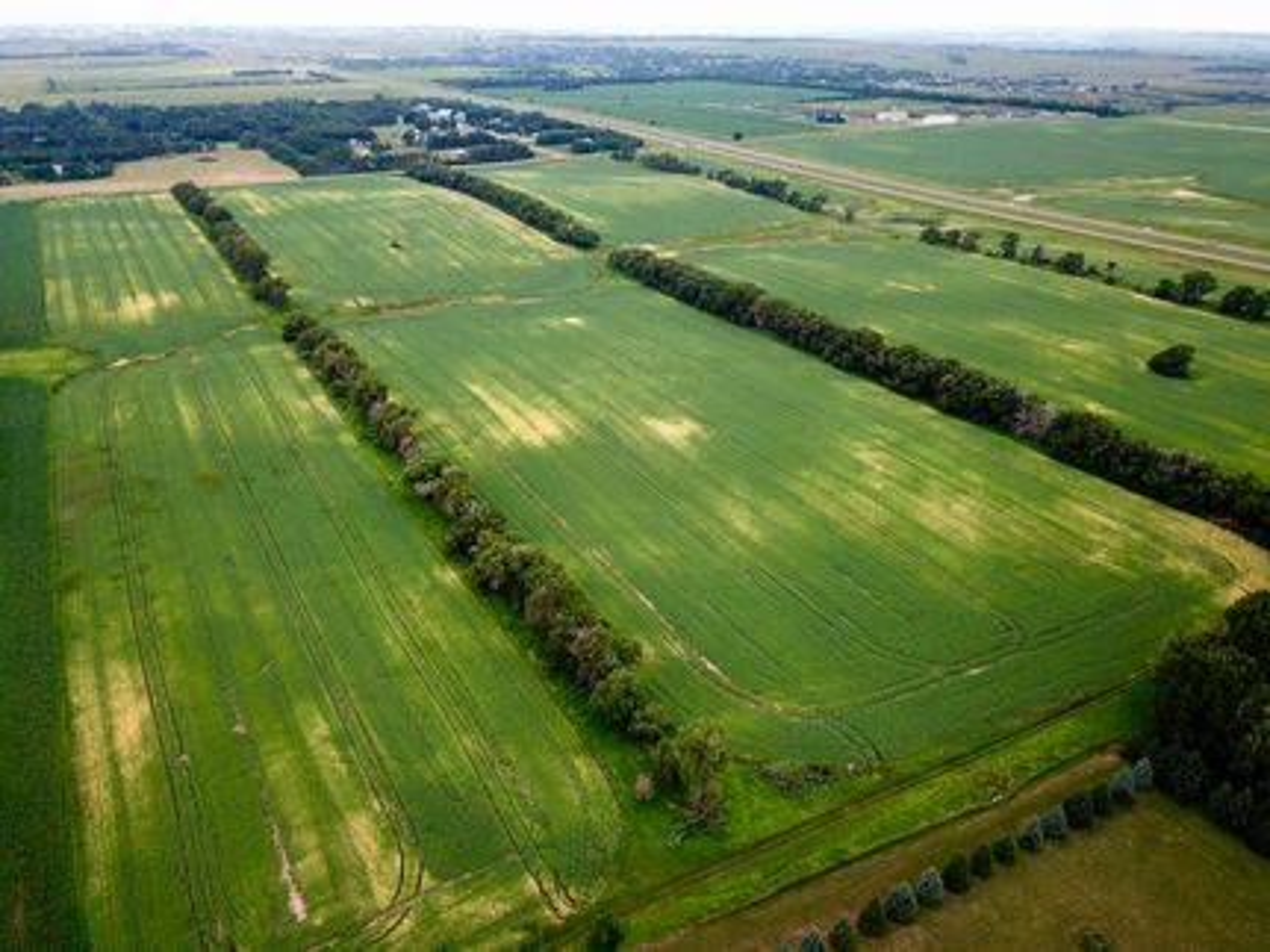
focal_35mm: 26
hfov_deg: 67.3
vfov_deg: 53.0
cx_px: 635
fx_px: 954
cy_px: 476
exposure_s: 1/538
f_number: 2.2
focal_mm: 4.7
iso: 100
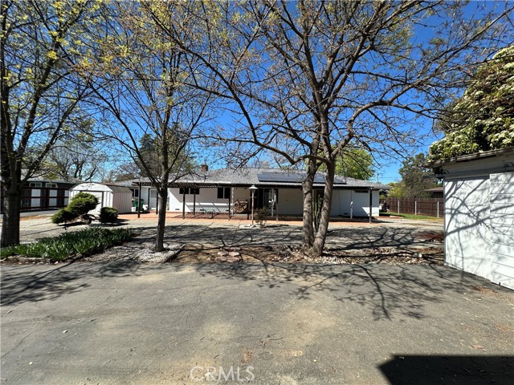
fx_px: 208
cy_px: 192
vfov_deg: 85.7
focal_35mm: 14
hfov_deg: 102.1
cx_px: 257
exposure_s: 1/1103
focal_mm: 2.22
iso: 40
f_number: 2.2
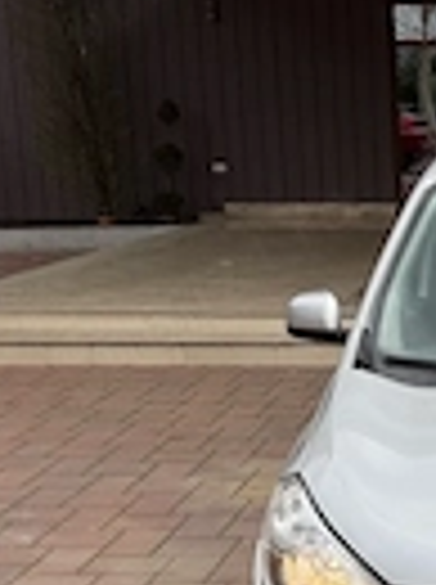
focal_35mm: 74
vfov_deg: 26.3
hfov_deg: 17.8
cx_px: 647
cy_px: 351
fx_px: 1247
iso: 80
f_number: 1.78
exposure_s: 1/438
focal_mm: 6.76
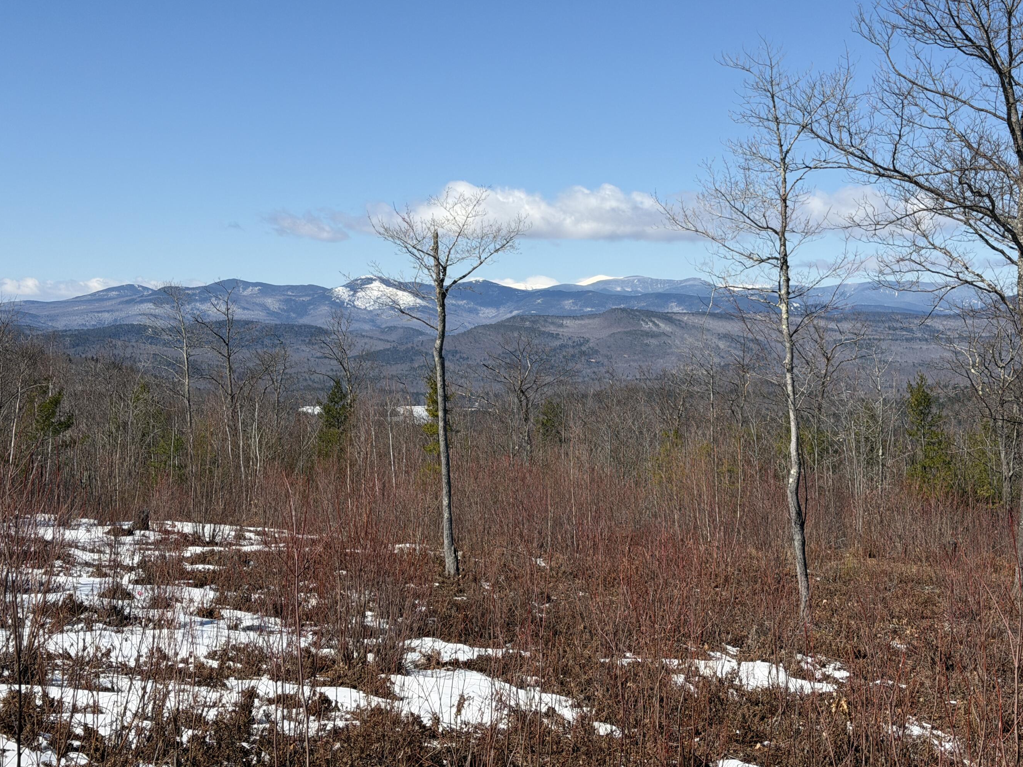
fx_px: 1596
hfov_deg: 35.5
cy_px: 350
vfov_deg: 27.0
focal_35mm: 54
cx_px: 549
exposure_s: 1/6536
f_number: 1.78
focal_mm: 6.76
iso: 64
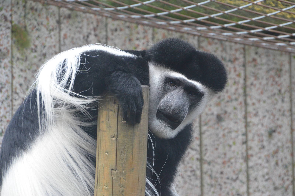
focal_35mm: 30
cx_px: 148
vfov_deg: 43.4
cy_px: 98
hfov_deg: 62.0
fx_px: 245
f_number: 8
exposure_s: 1/250
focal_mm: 20
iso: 2500
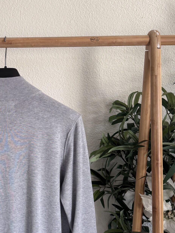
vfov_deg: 38.2
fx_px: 337
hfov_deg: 27.9
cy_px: 117
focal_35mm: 50
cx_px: 15
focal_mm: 6.76
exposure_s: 1/121
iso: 160
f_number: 1.78
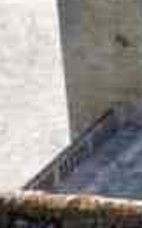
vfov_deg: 8.7
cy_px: -30
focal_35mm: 238
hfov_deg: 5.0
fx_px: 1477
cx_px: 547
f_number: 11
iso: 3200
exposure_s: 1/2000
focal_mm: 21.25
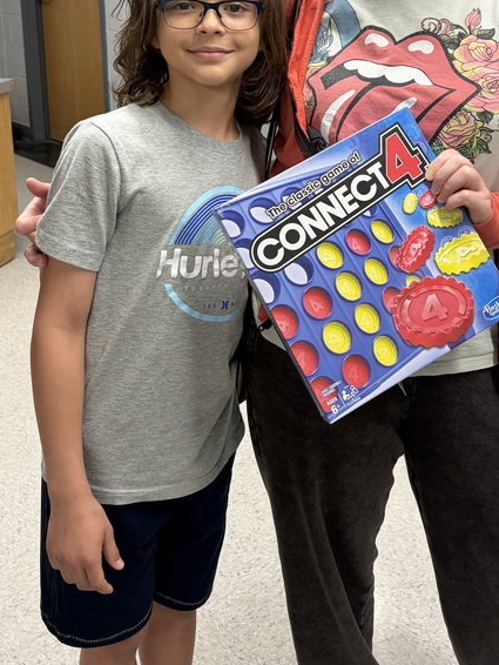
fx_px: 903
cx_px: 285
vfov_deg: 39.6
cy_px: 184
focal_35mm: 47
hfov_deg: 30.9
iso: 80
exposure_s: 1/60
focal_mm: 5.96
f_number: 1.6
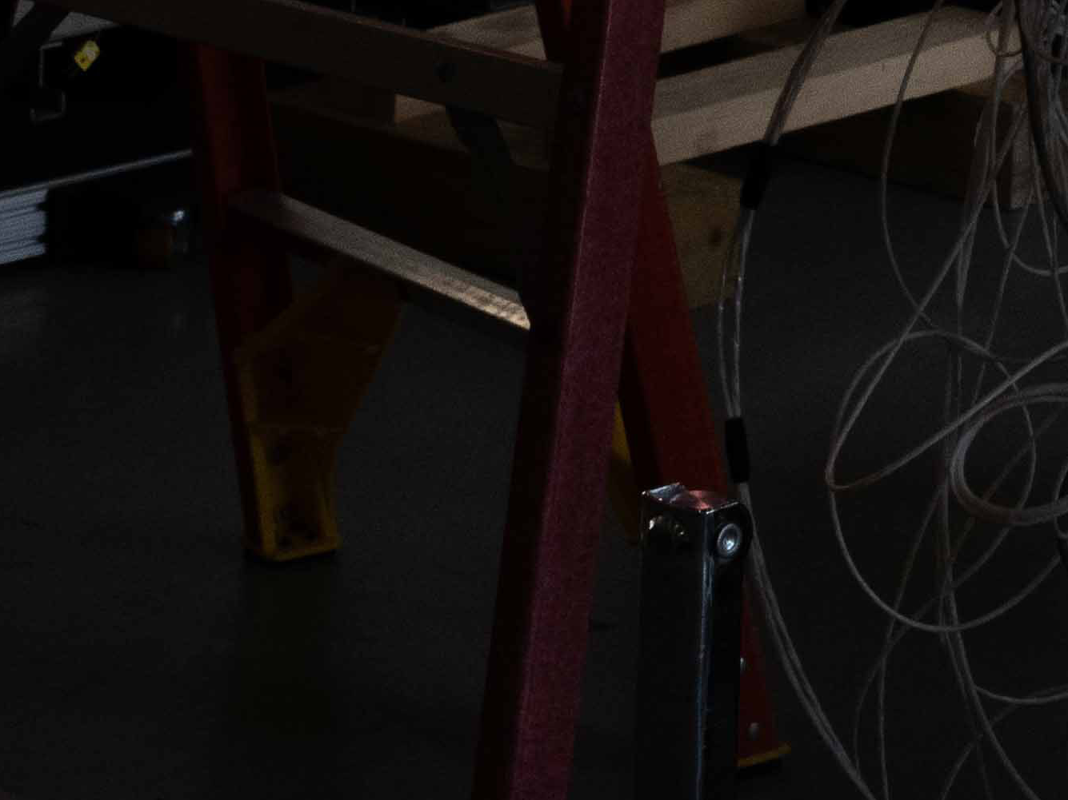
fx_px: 6787
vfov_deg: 6.1
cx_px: 1777
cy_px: -1893
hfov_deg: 8.7
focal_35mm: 220
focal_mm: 37
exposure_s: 1/400
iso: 1600
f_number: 11
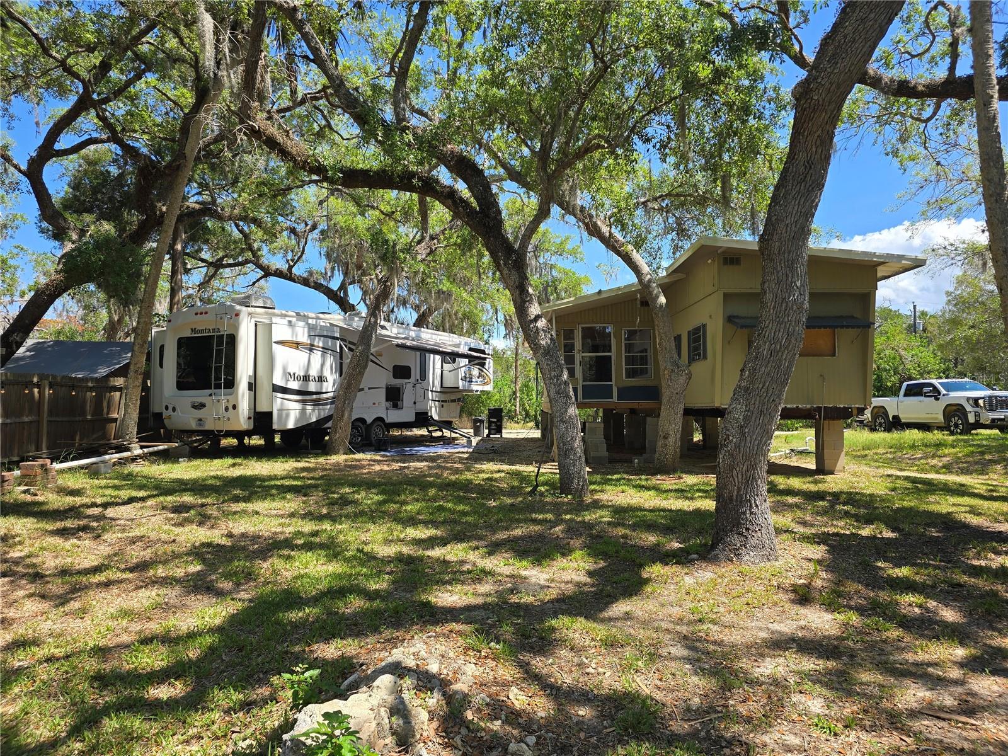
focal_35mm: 23
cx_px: 504
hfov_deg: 73.9
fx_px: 670
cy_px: 378
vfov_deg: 58.9
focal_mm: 6.3
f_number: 1.7
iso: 12
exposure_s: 1/362
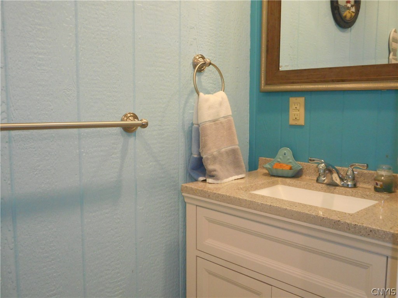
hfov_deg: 54.0
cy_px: 149
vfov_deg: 41.8
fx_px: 391
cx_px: 199
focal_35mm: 34
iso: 560
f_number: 4.2
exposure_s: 1/30
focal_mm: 6
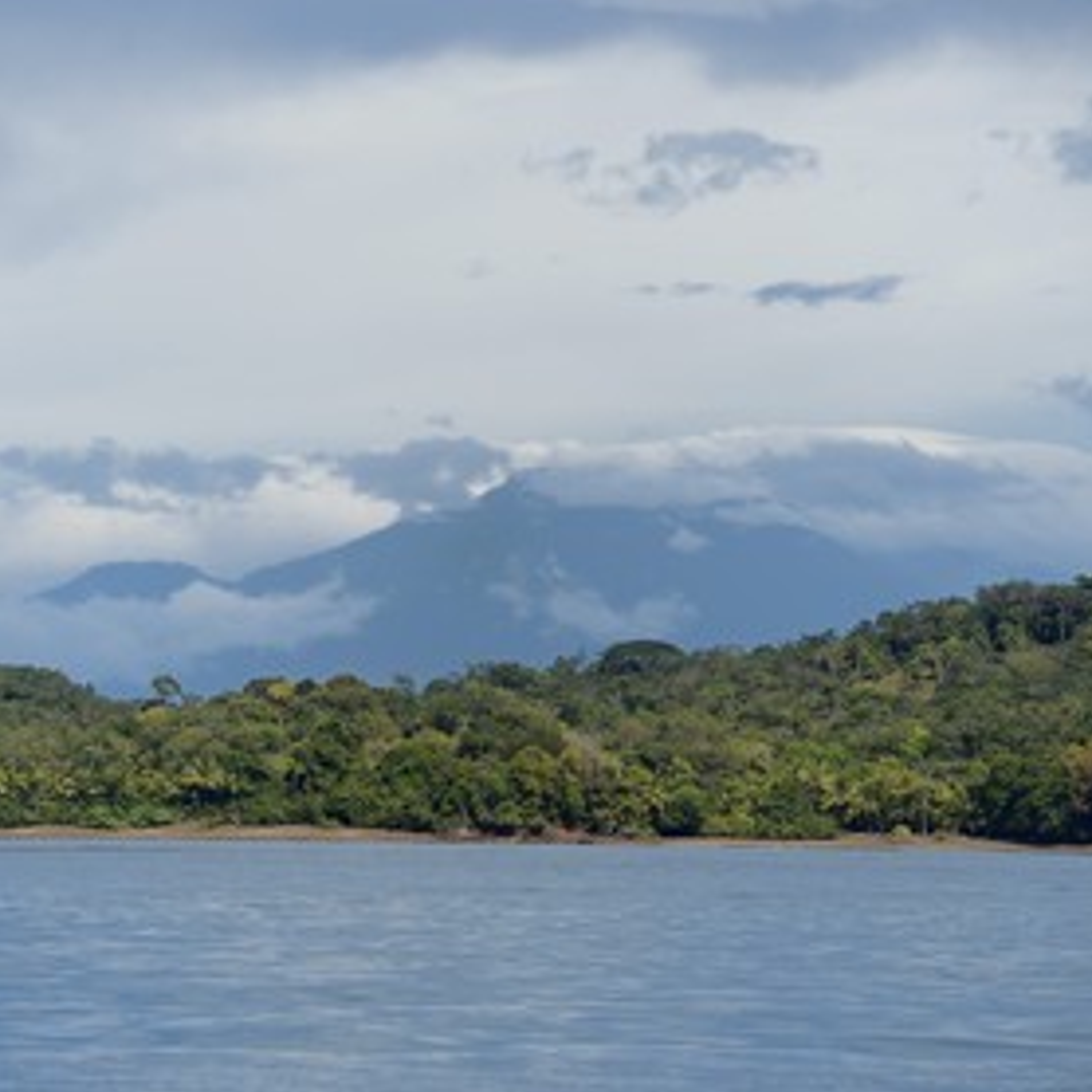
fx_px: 9172
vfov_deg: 6.8
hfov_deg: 6.8
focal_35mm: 257
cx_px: 440
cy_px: 546
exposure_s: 1/1250
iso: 200
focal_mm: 200
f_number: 7.1
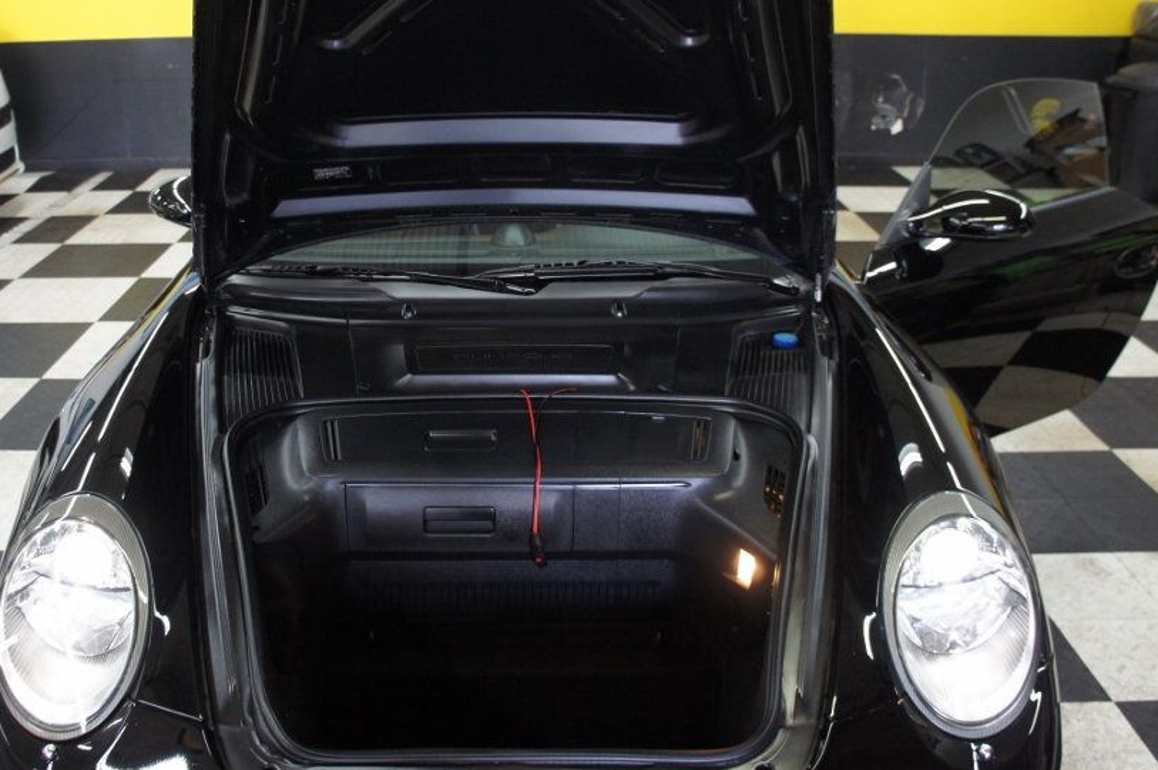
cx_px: 511
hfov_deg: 55.7
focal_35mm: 34
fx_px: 1093
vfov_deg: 38.7
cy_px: 304
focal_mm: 18
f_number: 3.5
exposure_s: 1/80
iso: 800
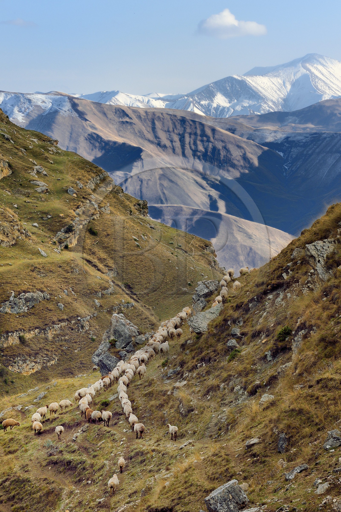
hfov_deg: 8.1
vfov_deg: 12.1
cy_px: 256
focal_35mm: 170
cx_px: 170
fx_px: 2417
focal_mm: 170
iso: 400
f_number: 11
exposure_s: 1/250
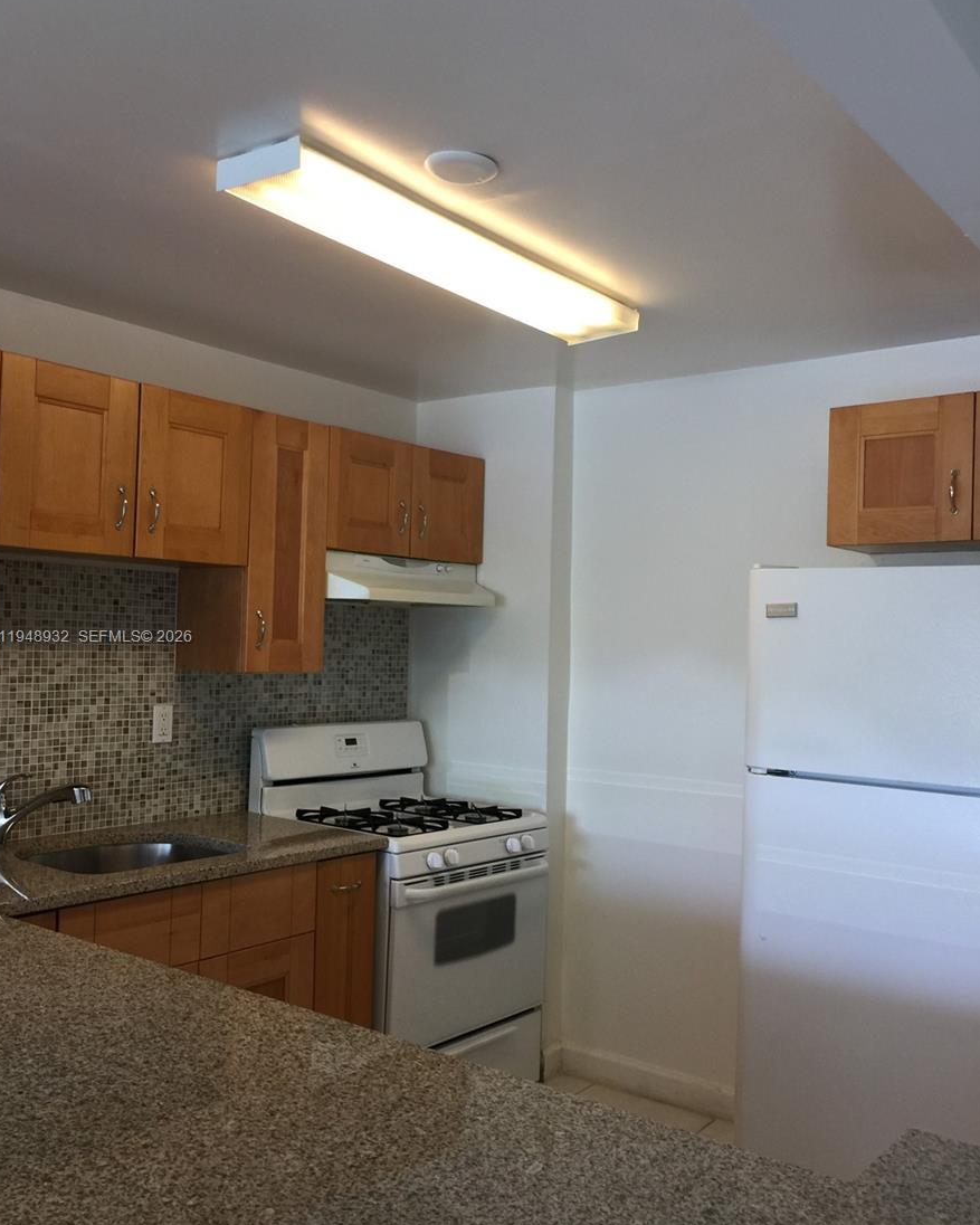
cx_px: 488
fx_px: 1124
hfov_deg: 47.1
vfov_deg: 57.2
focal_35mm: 31
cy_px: 638
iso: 32
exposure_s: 1/40
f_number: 2.2
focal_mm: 4.15
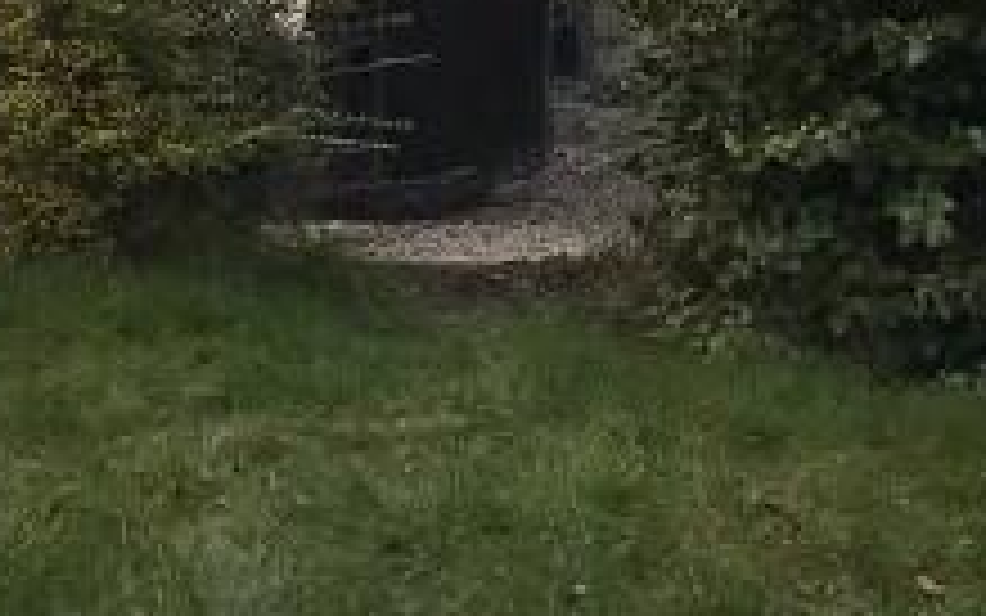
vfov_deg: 8.9
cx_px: -567
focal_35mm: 139
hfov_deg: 13.9
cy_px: -607
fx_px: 3736
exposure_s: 1/247
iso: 20
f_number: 1.8
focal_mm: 3.99
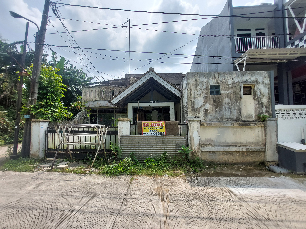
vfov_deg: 89.9
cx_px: 153
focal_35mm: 13
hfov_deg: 106.2
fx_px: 115
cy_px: 114
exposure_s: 1/1245
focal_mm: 1.74
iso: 50
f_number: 2.2
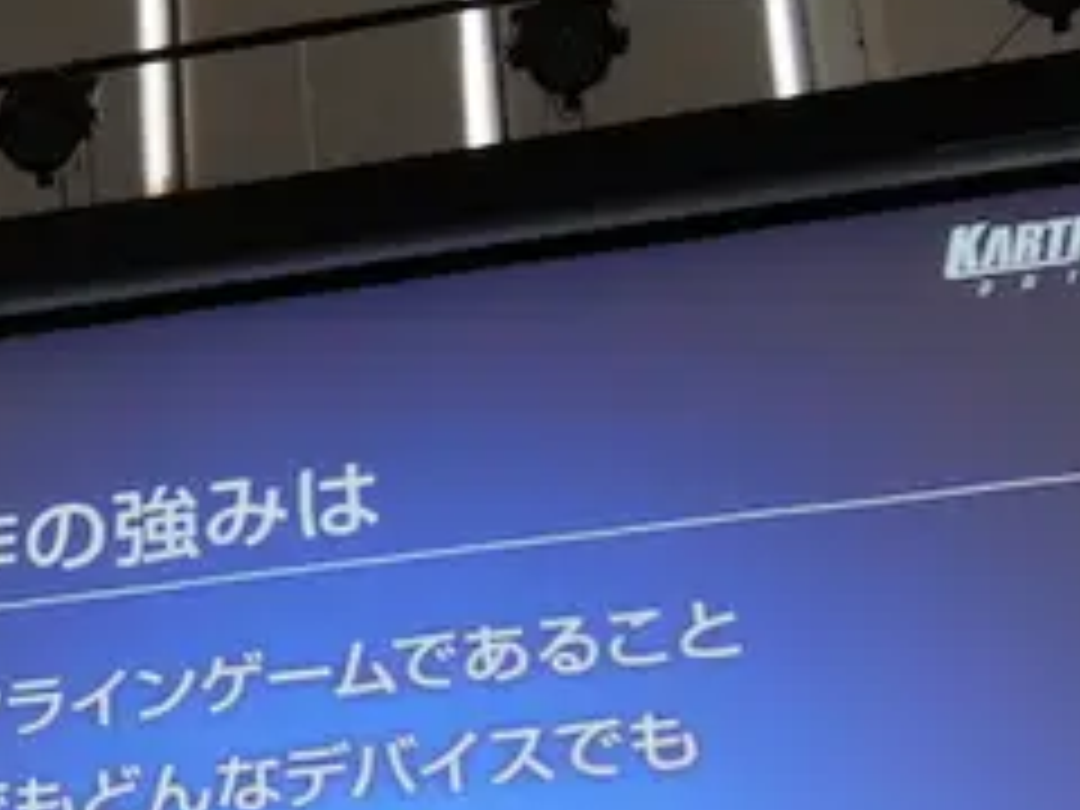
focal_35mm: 95
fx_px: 2964
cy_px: 824
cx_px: -198
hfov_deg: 19.5
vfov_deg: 15.3
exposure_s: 1/60
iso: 1600
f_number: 5.6
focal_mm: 19
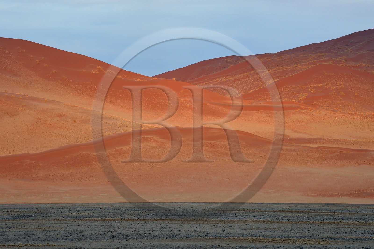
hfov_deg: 10.3
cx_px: 187
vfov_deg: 6.9
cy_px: 124
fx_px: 2077
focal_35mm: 200
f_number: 5
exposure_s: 1/100
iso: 400
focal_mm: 200
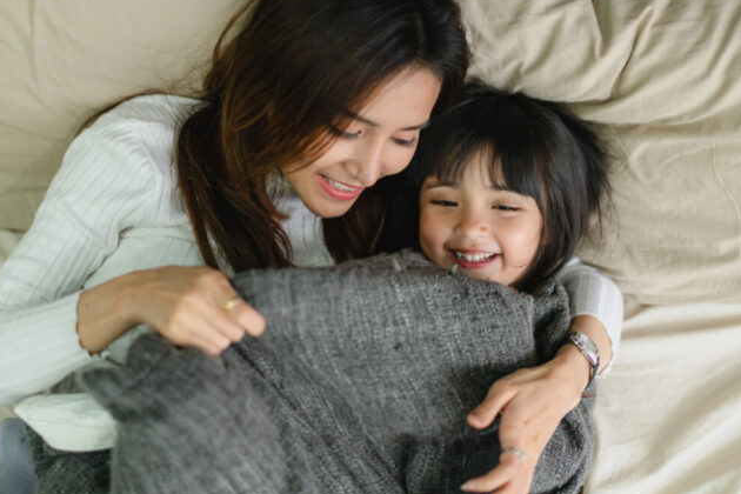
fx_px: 1255
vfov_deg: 22.2
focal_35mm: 61
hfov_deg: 32.9
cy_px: 219
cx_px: 329
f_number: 1.6
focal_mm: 50
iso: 400
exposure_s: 1/400
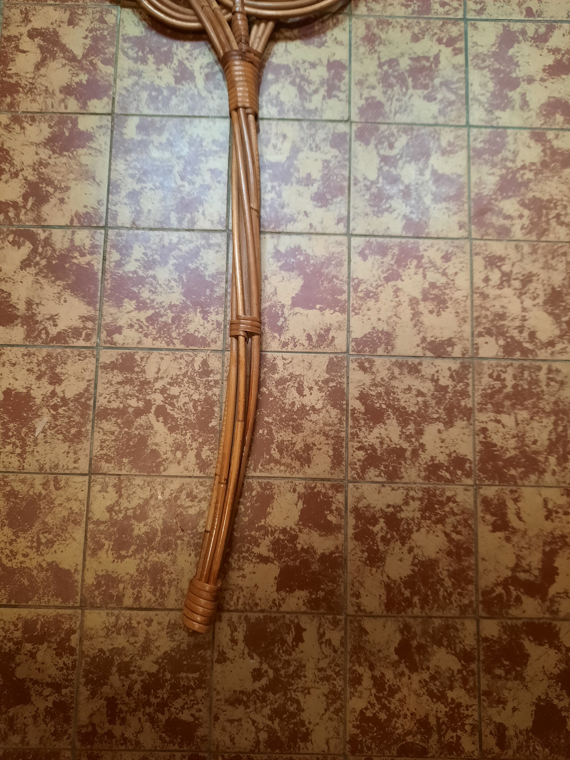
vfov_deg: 69.4
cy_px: 380
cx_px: 285
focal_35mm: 25
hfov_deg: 54.9
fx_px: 549
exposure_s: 1/50
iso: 250
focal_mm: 4.6
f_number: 2
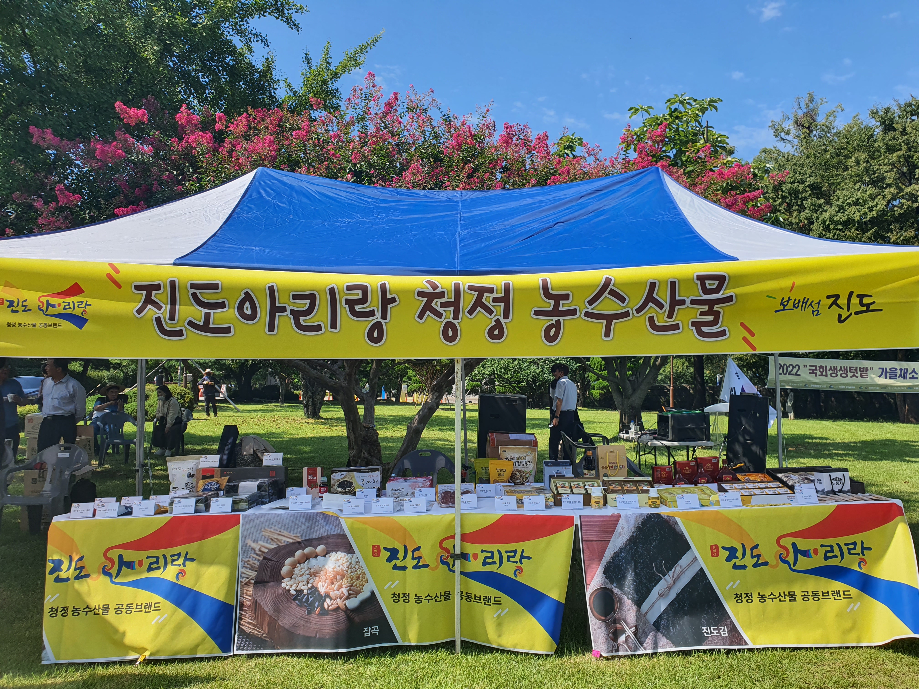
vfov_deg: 53.1
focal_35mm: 26
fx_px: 690
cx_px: 460
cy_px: 344
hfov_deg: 67.3
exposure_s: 1/1252
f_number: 2.4
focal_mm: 4.3
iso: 50
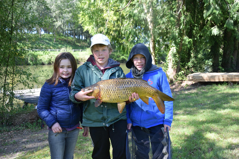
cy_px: 80
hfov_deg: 51.3
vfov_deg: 35.5
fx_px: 249
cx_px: 120
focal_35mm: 38
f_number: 6.3
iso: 400
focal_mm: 25
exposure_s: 1/160
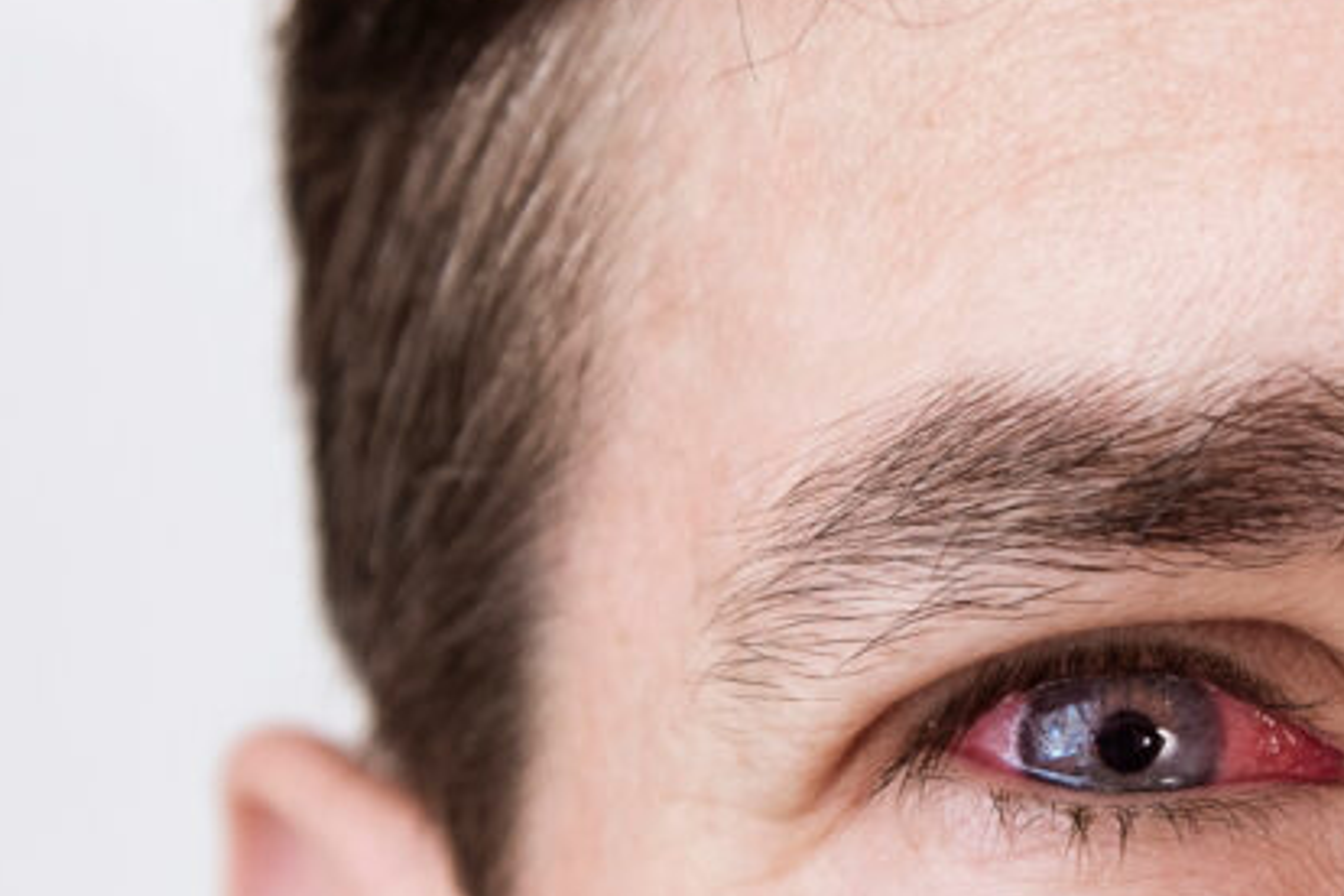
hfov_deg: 29.6
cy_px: 472
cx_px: 1230
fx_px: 2426
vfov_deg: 20.9
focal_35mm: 65
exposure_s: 1/60
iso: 125
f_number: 4
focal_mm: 35
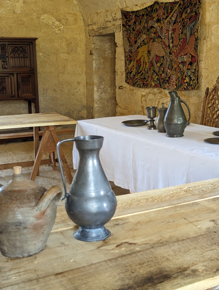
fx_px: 404
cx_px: 110
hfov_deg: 30.3
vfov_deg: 39.6
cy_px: 145
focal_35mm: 48
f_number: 1.85
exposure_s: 1/32.4
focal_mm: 6.81
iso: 182
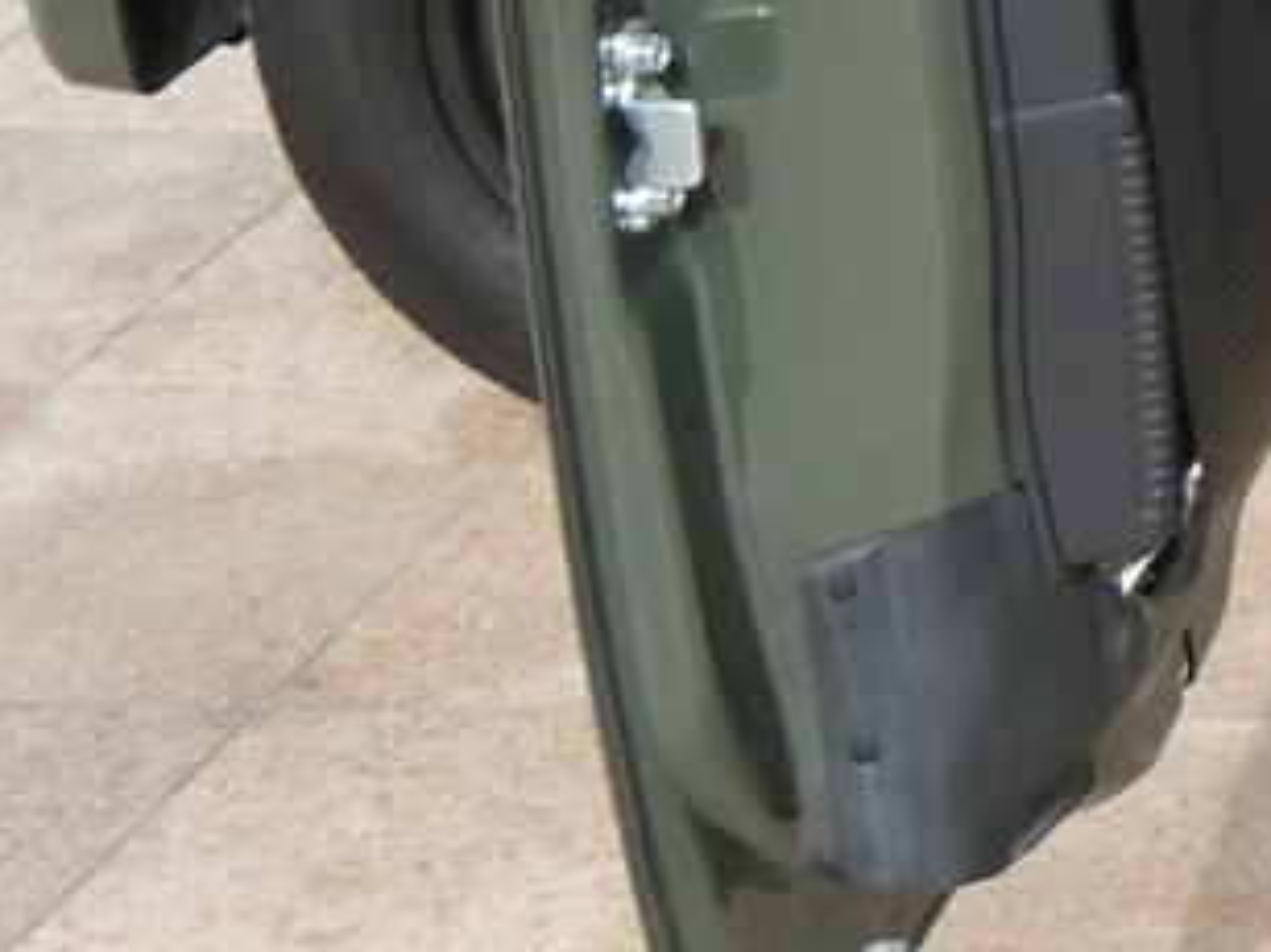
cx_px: 3175
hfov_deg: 12.1
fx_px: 4588
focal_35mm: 125
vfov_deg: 10.4
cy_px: -1258
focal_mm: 4.3
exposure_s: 1/400
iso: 80
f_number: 3.3
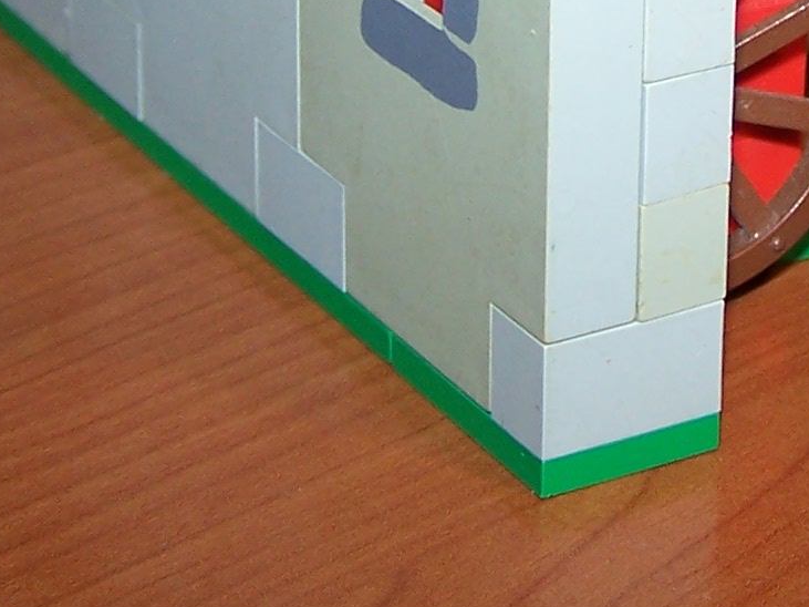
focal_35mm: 134
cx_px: 708
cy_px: -106
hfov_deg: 14.6
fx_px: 3131
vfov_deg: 10.9
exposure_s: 1/60
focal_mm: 6.3
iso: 80
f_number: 2.8
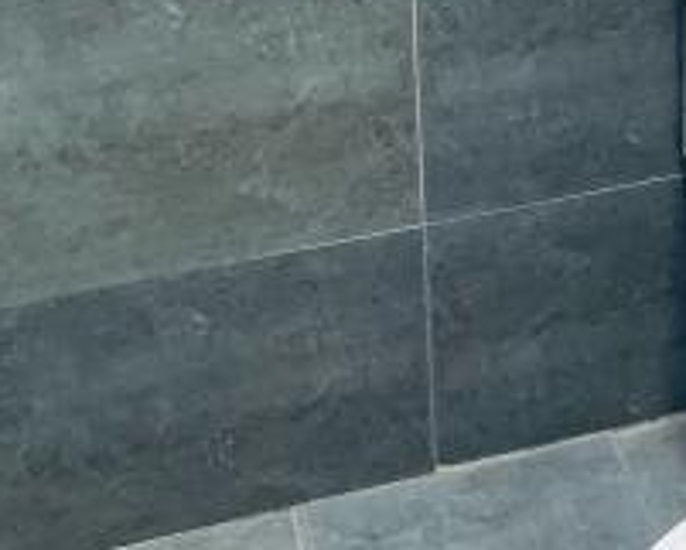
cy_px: -225
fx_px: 2052
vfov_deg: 14.4
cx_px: 1109
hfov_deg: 16.7
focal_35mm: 101
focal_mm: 4.25
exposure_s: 1/60
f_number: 1.8
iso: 320
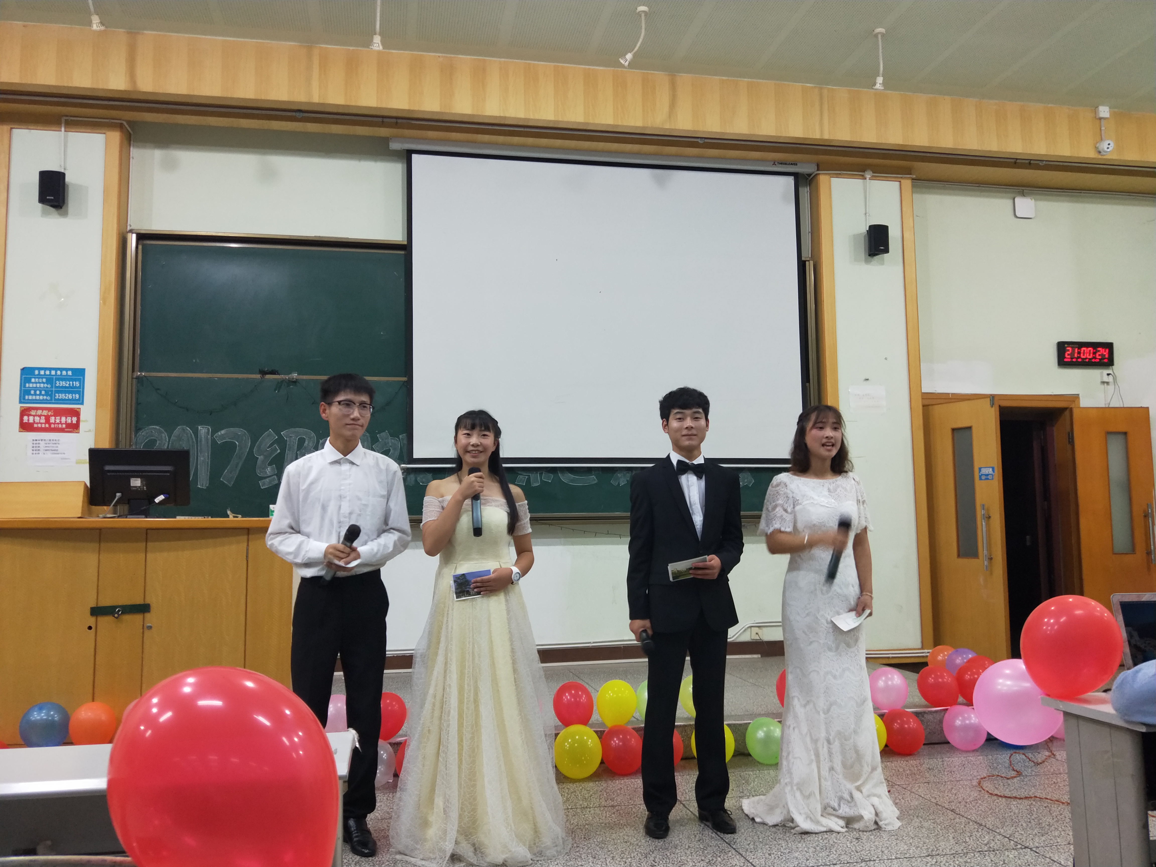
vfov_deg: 54.9
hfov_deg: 69.4
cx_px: 578
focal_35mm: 25
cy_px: 434
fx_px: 835
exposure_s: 1/33
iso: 225
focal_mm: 4.27
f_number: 1.7
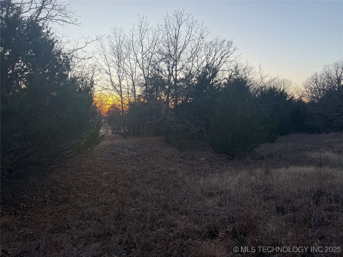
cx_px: 172
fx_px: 238
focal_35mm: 24
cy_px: 128
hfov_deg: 71.6
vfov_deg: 56.8
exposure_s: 1/322
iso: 100
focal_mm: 6.76
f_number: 1.78
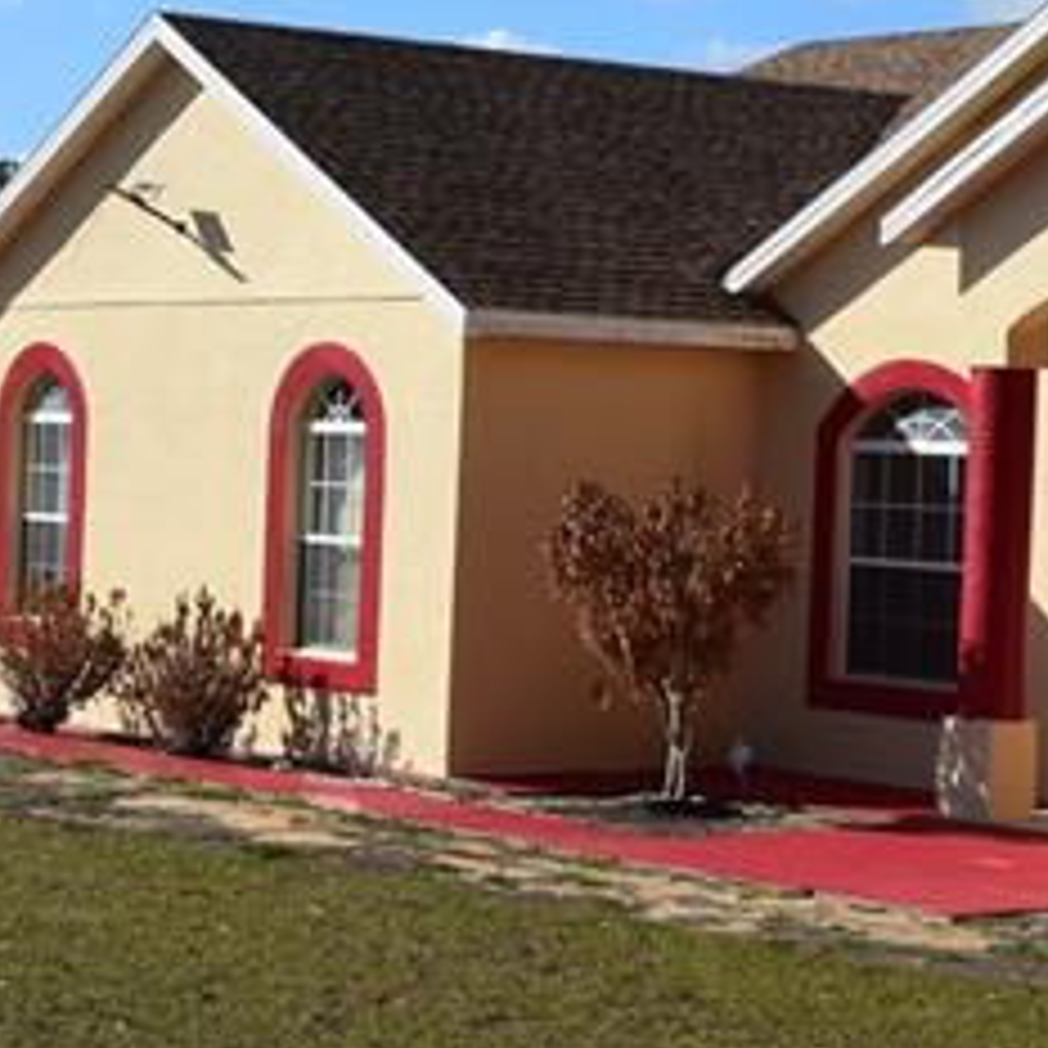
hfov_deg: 16.9
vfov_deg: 17.2
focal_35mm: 101
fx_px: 3459
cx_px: 58
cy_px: 481
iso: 280
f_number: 11
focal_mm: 18
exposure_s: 1/500
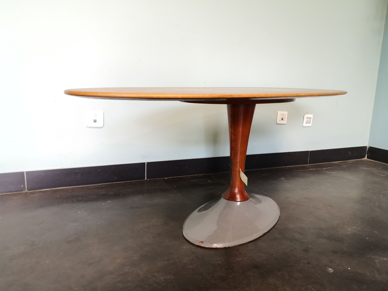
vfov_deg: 51.4
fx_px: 303
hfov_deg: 65.3
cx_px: 194
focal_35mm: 27
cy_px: 146
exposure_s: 1/33.3
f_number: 1.6
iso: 320
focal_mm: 3.95
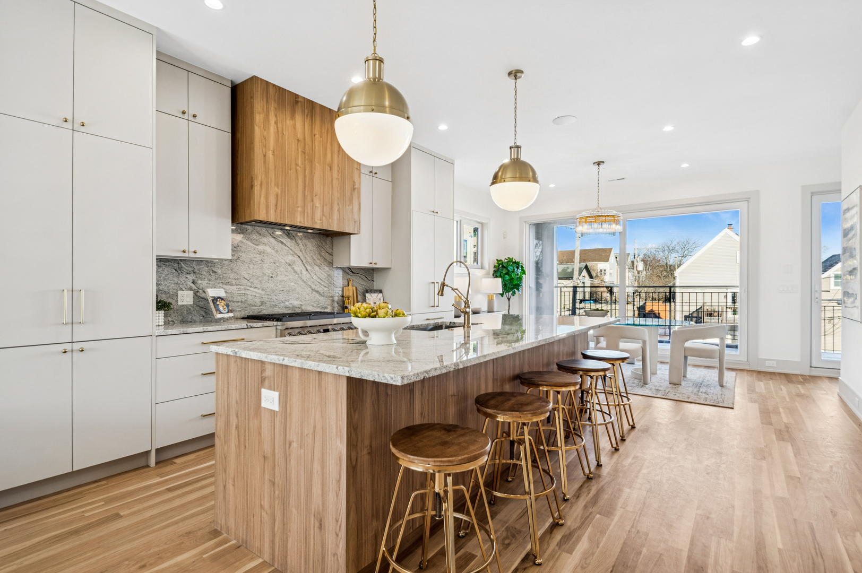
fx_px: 383
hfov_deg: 96.8
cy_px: 286
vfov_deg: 73.7
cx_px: 431
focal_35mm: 16
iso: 200
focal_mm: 10.6
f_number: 10
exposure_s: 1/15
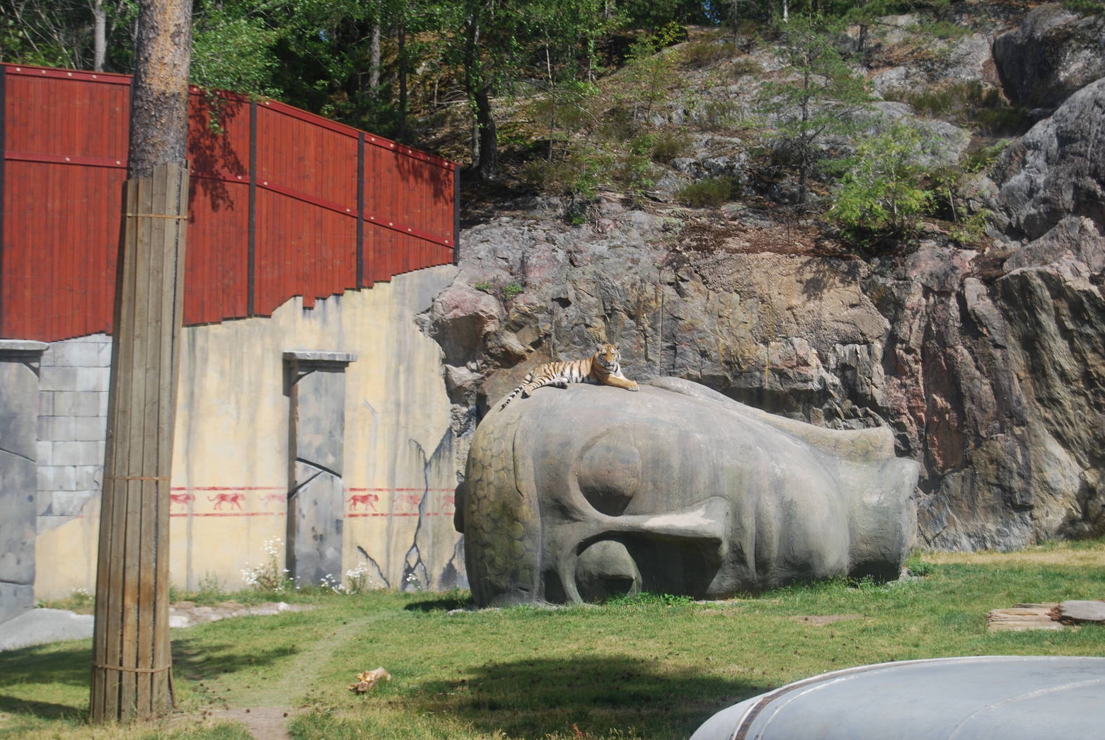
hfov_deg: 24.0
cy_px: 368
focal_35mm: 85
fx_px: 2597
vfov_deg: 16.2
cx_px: 564
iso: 100
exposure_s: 1/200
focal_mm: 55
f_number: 7.1
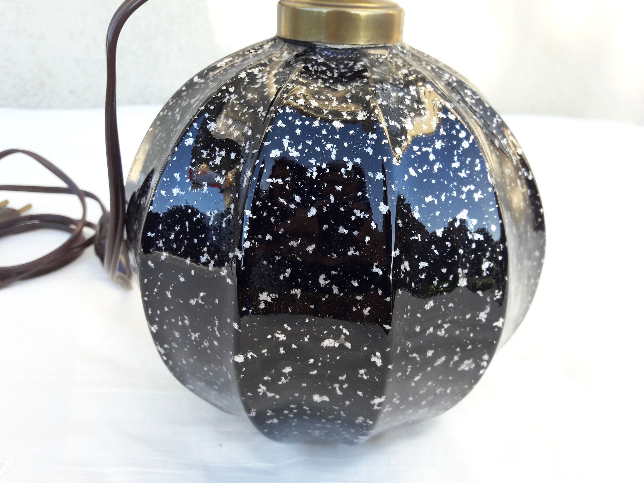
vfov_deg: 49.7
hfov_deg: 63.4
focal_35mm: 28
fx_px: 521
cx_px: 322
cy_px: 242
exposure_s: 1/125
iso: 40
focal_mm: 3.7
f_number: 1.9
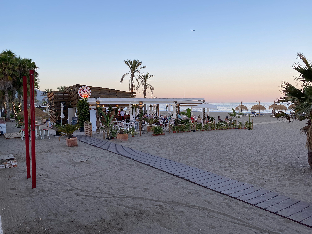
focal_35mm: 26
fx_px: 234
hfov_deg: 67.3
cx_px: 156
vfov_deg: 53.1
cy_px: 117
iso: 32
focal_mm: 4.25
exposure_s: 1/398
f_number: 1.8
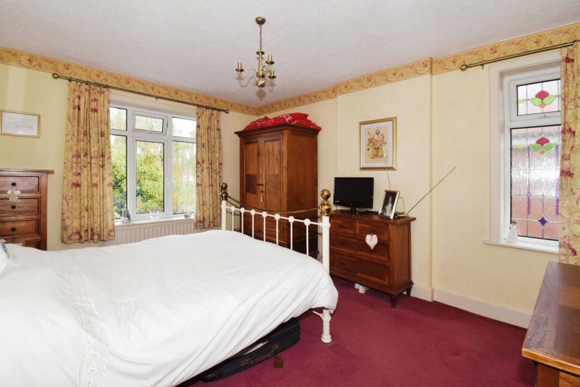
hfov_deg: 96.7
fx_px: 258
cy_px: 184
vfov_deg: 73.7
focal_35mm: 16
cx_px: 279
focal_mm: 10
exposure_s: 1/60
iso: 1000
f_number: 10
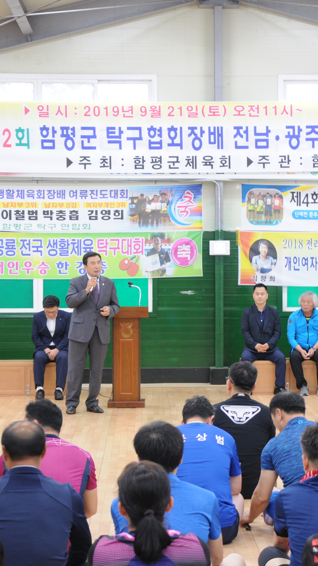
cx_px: 192
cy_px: 274
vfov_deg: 23.2
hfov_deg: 13.2
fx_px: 1377
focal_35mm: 92
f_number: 4.2
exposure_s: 1/8
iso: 200
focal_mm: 35
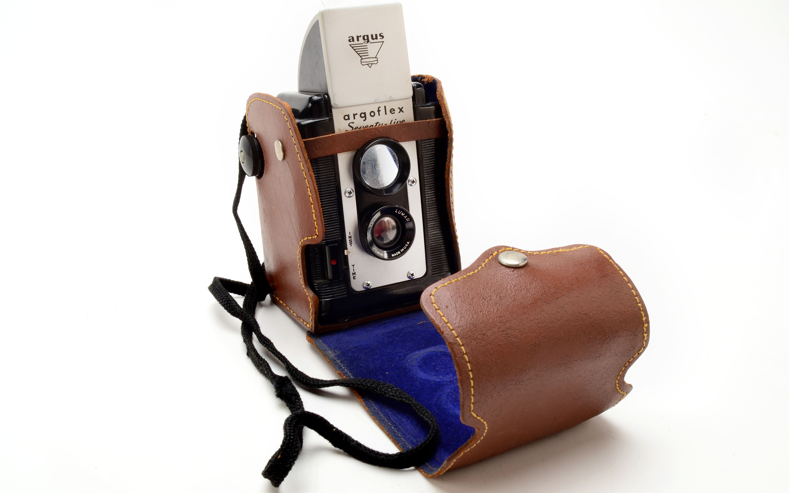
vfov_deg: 34.4
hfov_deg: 52.7
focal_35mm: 37
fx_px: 796
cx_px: 398
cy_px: 249
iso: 100
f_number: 18
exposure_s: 1/160
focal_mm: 24
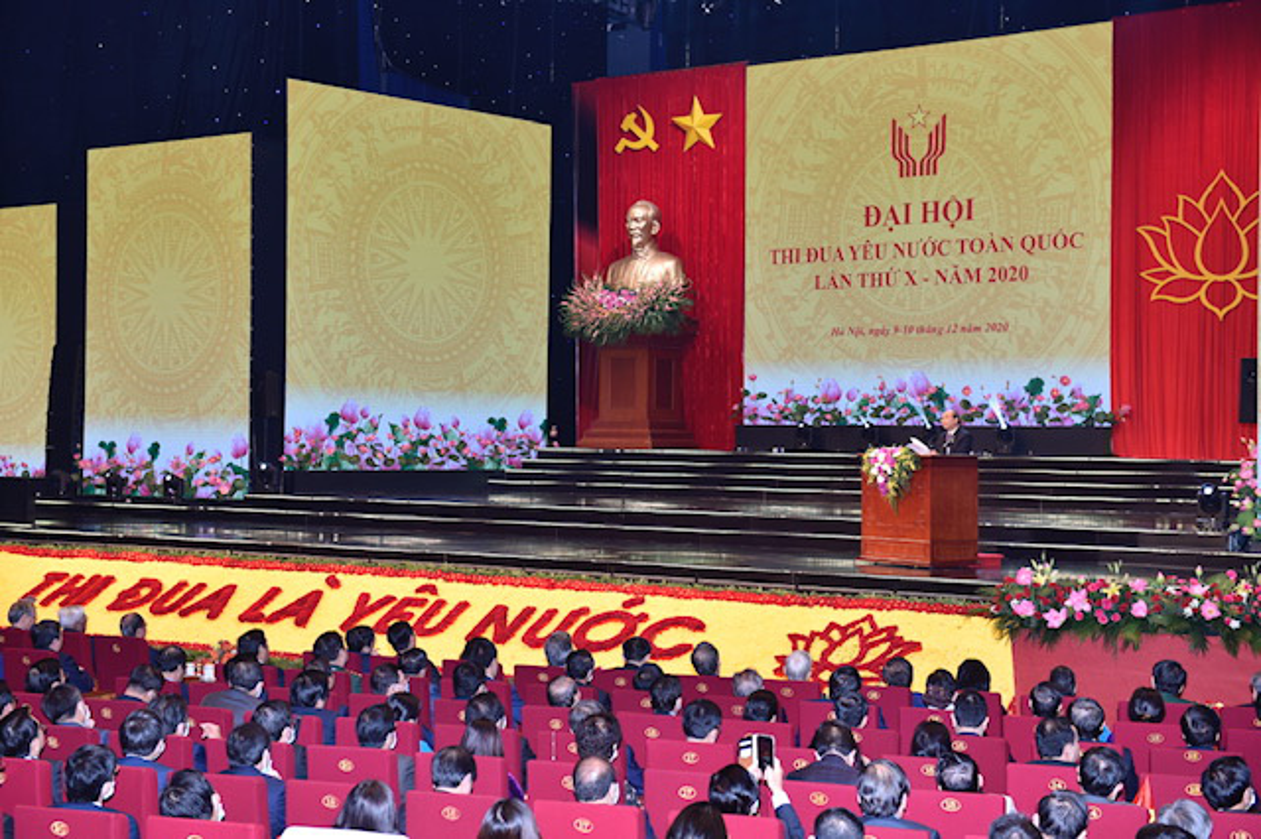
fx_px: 1960
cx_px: 630
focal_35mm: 56
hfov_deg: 35.7
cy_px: 420
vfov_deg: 24.2
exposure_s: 1/160
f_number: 4
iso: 800
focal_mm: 56
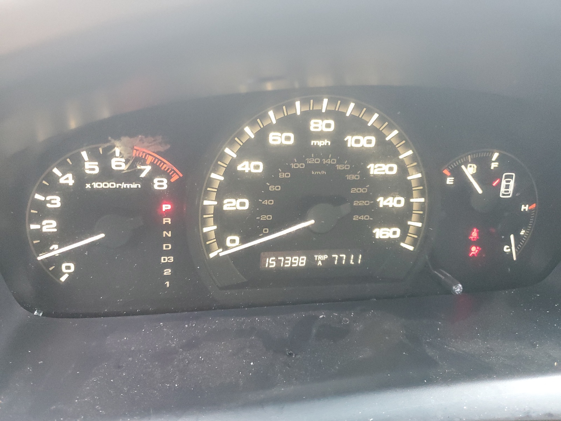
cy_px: 210
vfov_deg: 53.1
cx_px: 280
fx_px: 421
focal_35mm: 26
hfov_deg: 67.3
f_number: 1.5
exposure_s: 1/60.2
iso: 406
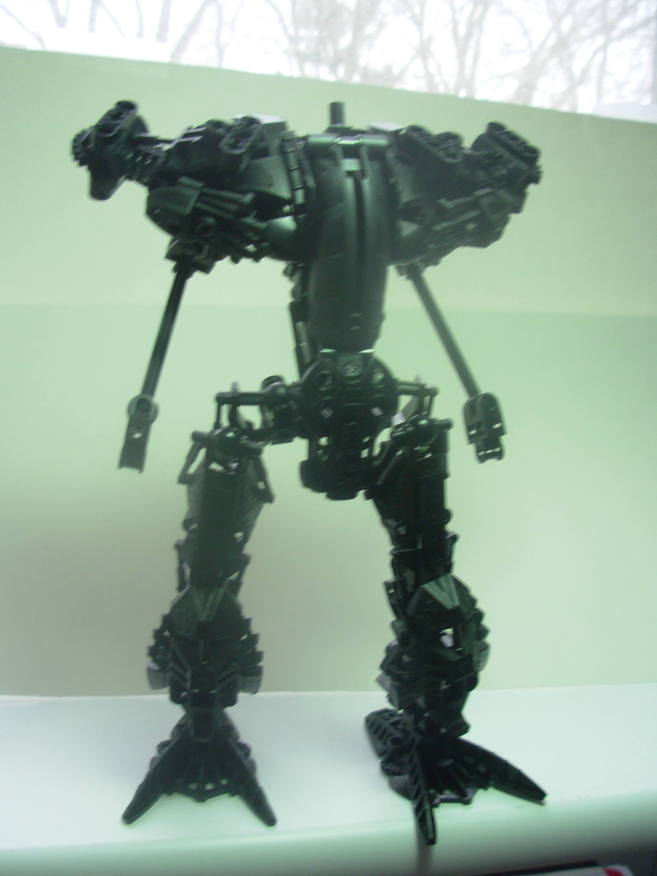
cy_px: 438
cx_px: 328
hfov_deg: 37.7
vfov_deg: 49.0
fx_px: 962
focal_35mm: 38
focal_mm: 6.3
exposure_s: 1/32
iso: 67
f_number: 2.9
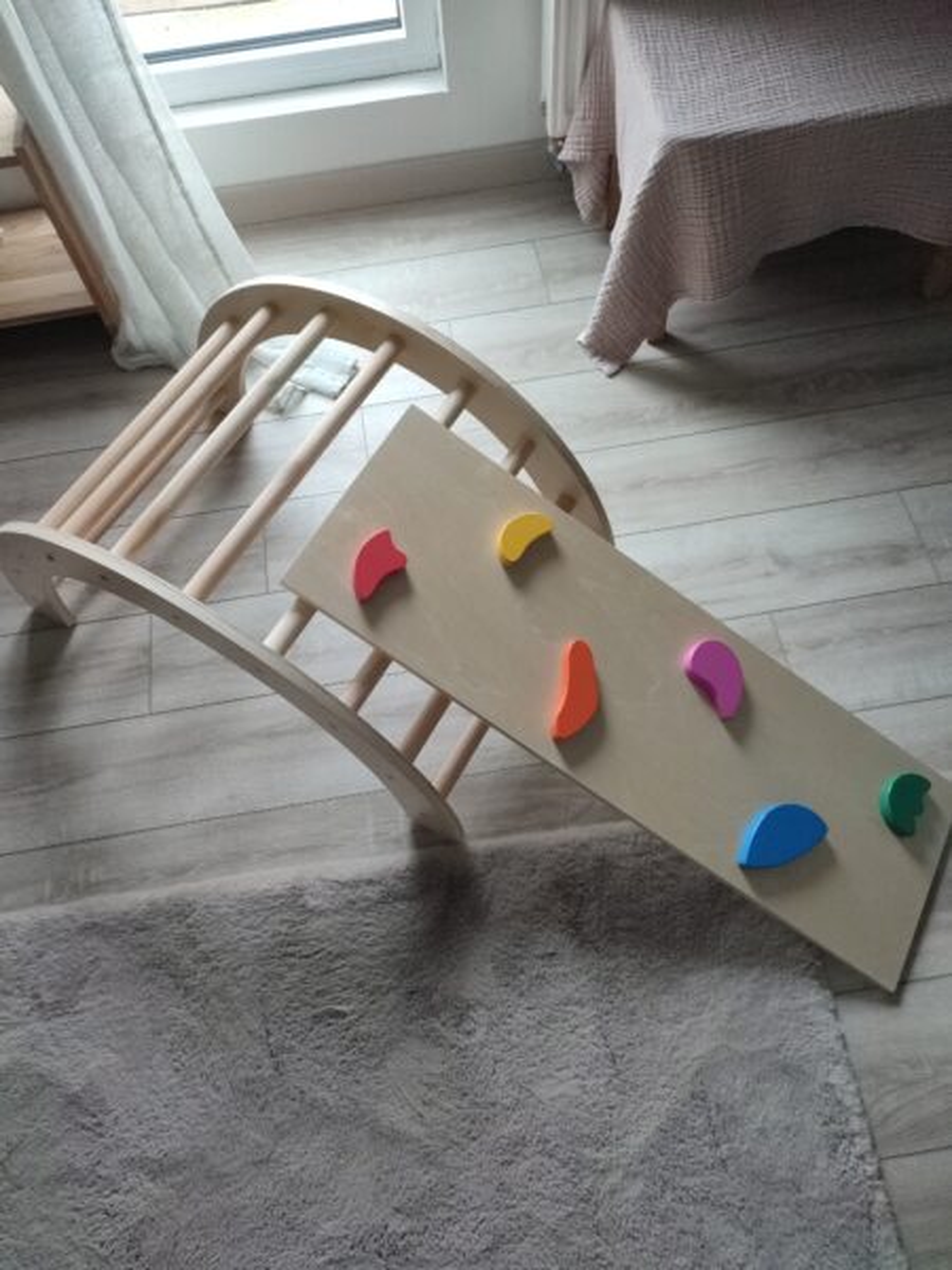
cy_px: 635
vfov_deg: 69.4
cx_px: 476
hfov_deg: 54.9
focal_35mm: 25
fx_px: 917
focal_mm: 6.04
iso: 704
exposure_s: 1/33
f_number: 1.9
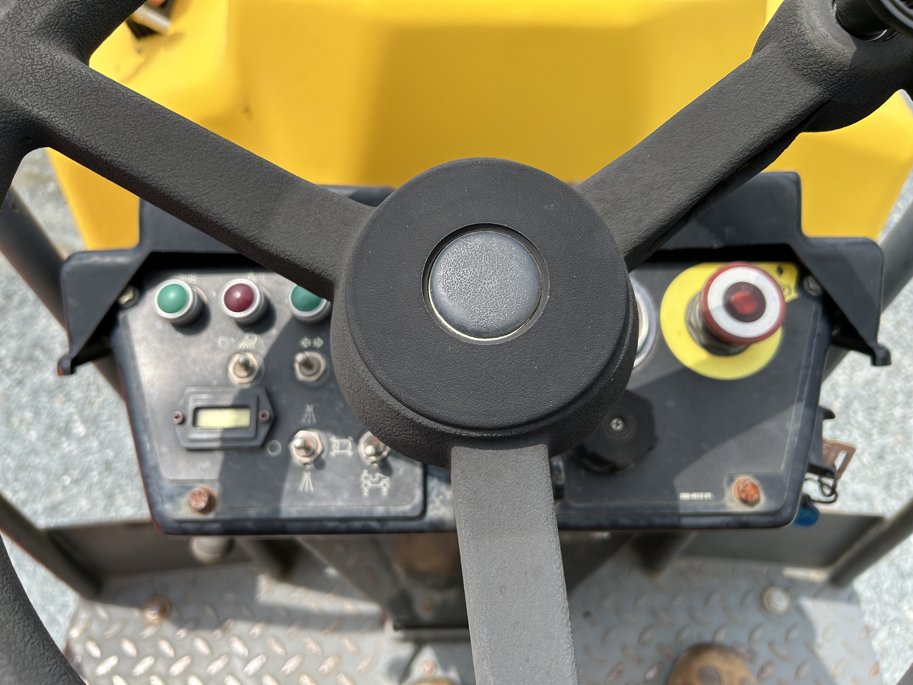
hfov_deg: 67.3
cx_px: 456
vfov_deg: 53.1
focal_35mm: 26
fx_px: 686
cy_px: 342
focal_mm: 5.7
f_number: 1.5
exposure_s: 1/2045
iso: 50
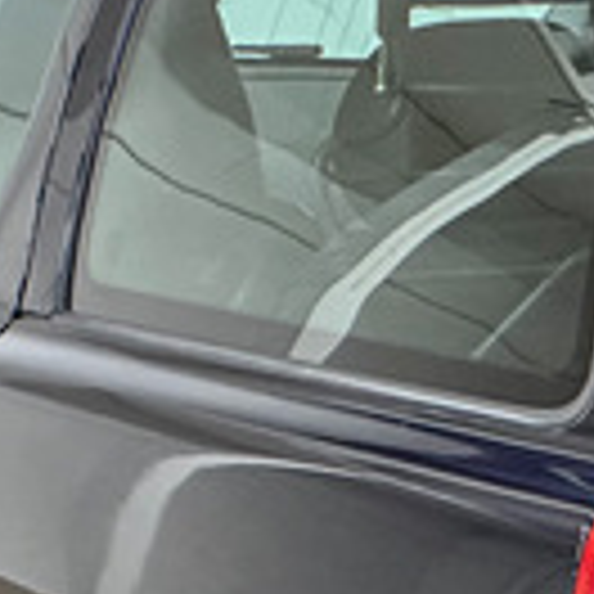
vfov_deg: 5.7
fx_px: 5999
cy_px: 572
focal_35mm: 309
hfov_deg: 5.6
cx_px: 1170
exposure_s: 1/34
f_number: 2.8
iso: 640
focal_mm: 9
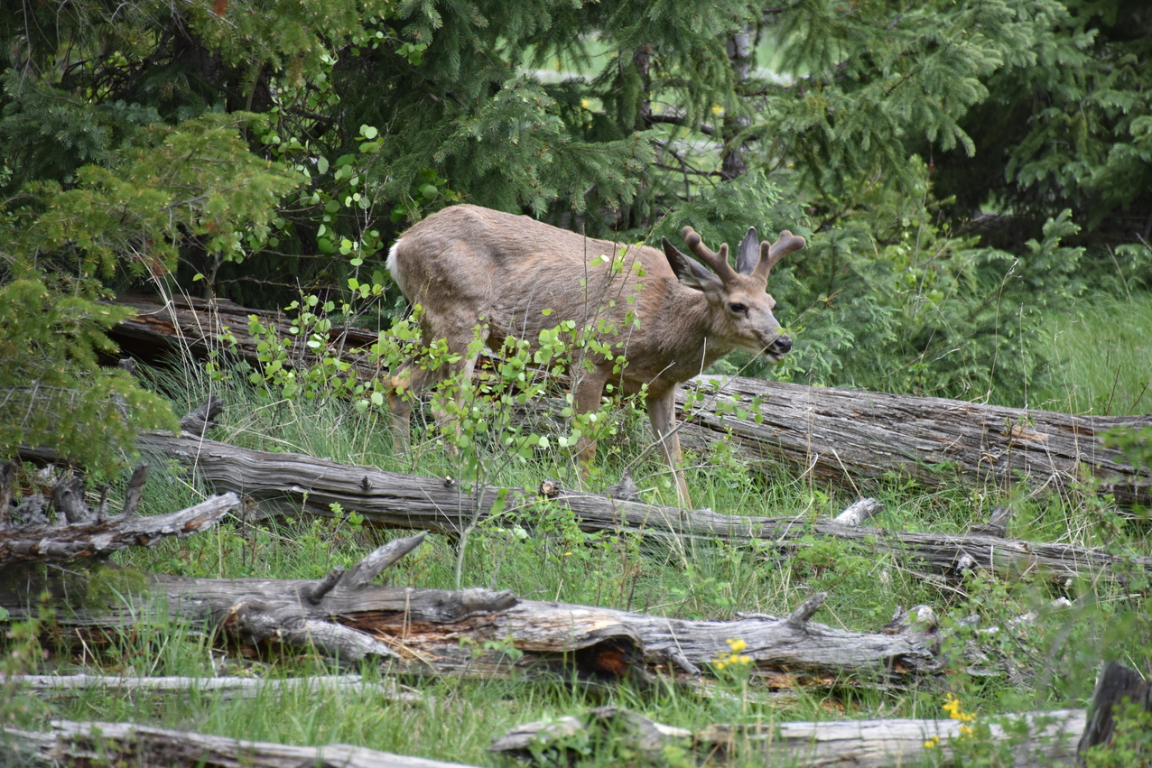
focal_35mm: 301
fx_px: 9632
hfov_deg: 6.8
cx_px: 576
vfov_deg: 4.6
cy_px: 384
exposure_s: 1/640
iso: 1000
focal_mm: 300
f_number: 5.6
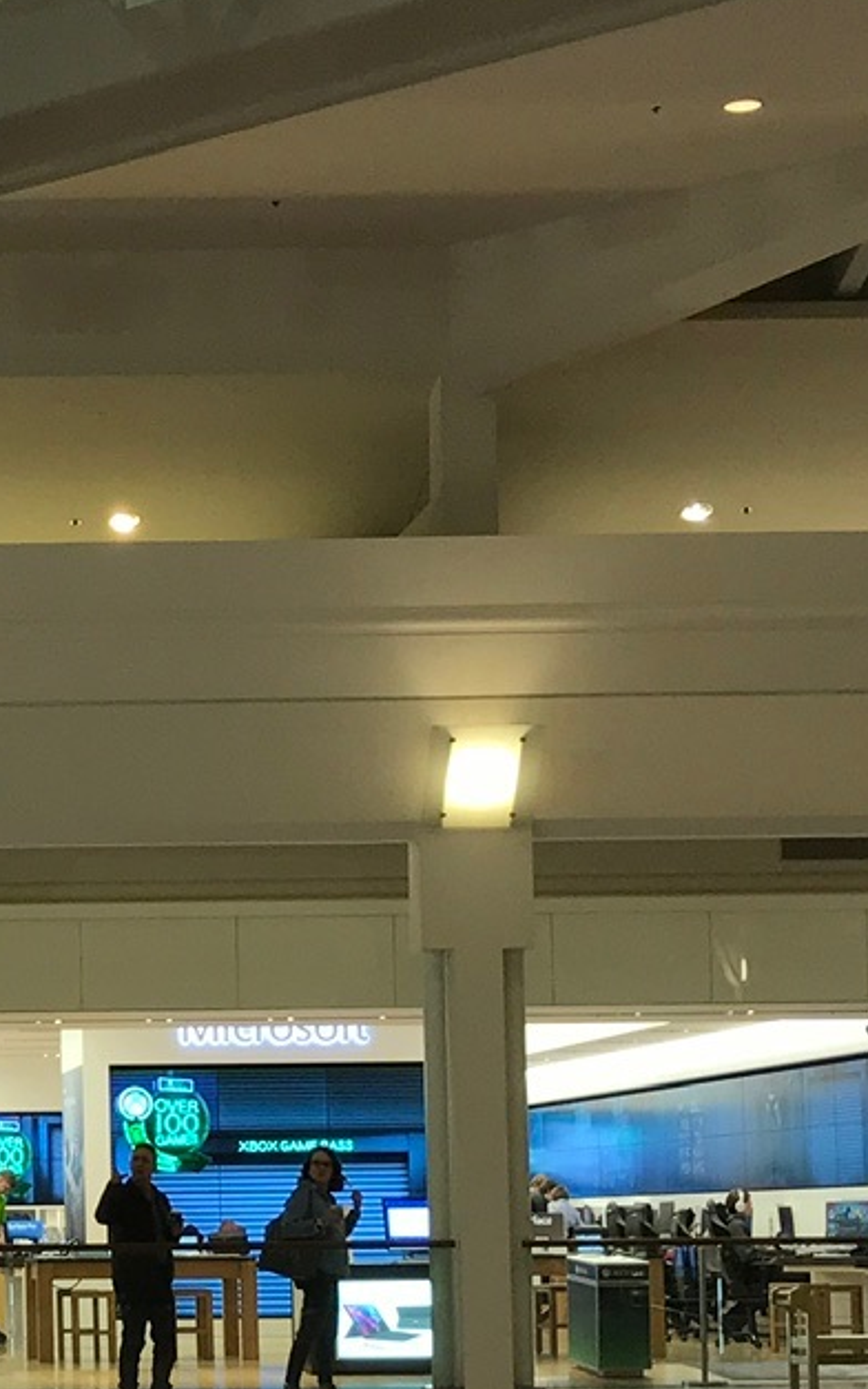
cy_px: 1068
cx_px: -239
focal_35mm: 97
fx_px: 3671
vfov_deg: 21.2
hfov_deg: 13.1
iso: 25
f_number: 1.8
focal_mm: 3.99
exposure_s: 1/40
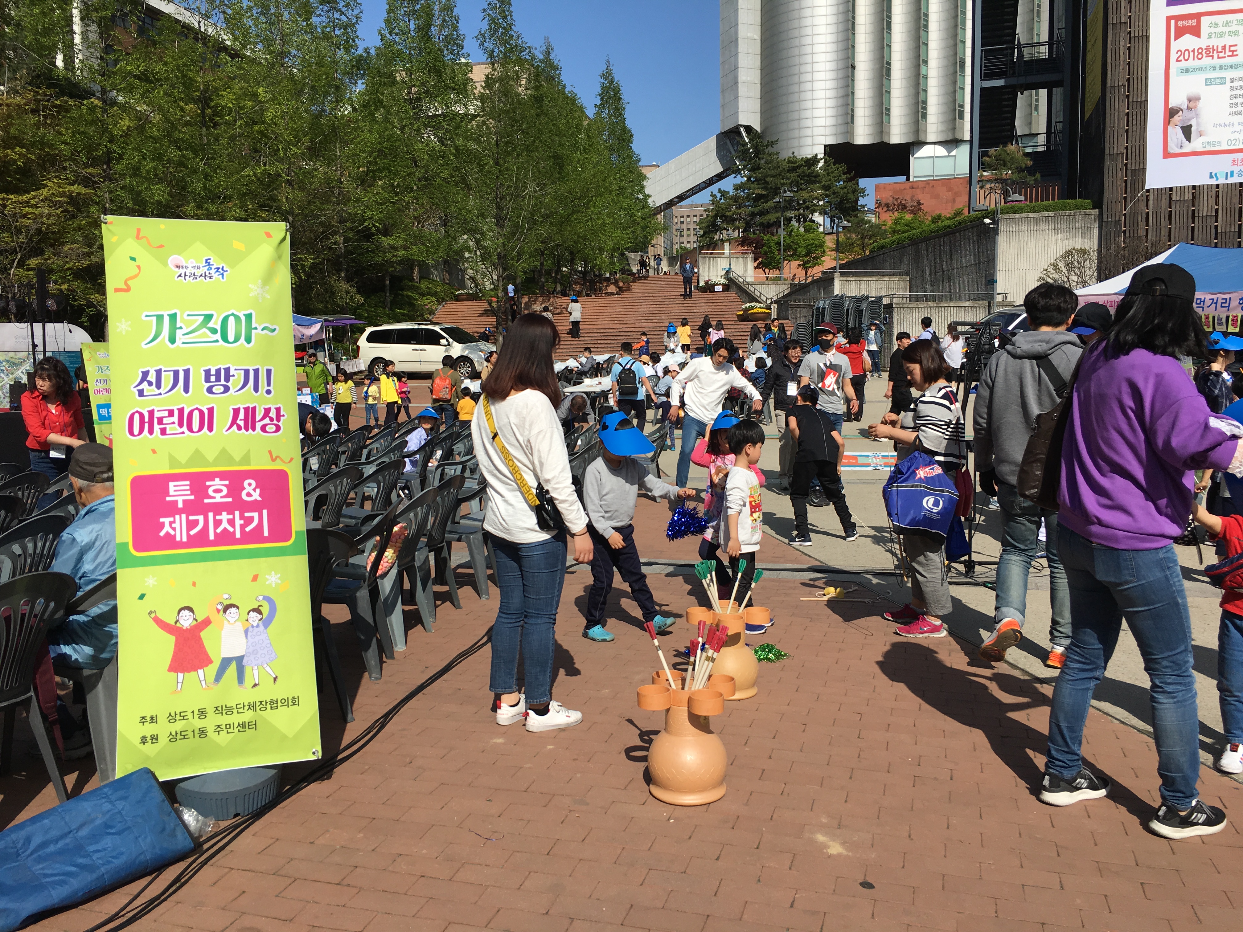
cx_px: 622
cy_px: 466
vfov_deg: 48.2
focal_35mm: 29
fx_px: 1041
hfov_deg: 61.7
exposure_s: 1/2404
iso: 25
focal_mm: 4.15
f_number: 2.2
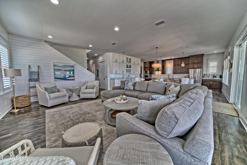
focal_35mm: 12
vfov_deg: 90.0
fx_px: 82
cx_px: 124
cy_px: 82
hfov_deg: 112.6
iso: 200
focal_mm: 12
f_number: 19
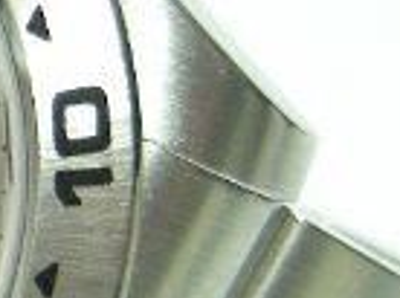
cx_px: -388
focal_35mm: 293
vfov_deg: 5.1
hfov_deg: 6.6
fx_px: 3380
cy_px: 136
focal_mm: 10.5
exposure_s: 1/26.4
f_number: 3.5
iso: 200
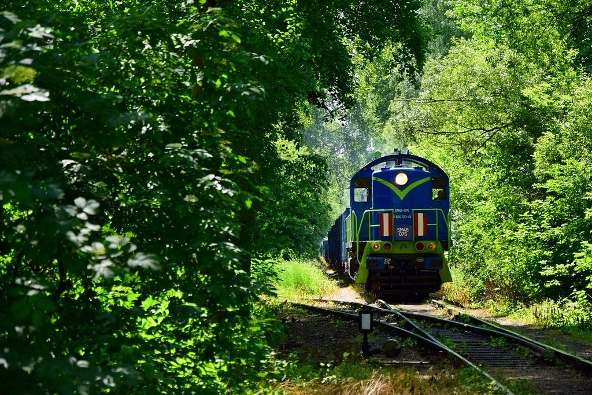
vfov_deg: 11.4
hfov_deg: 17.1
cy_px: 198
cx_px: 296
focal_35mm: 120
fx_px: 1973
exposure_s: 1/320
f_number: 5.6
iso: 200
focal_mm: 80
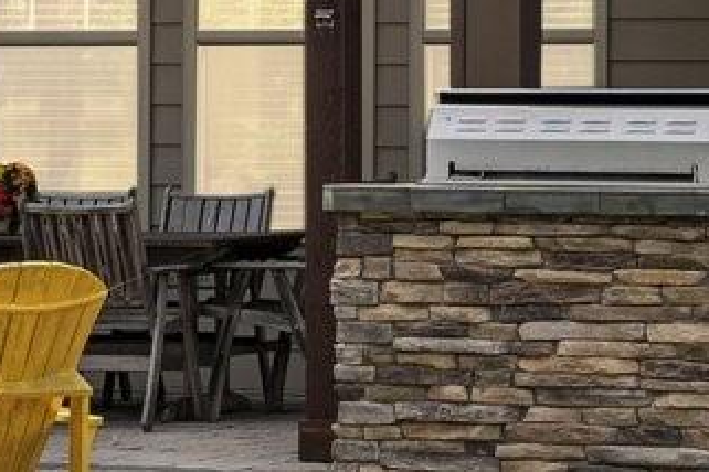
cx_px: 428
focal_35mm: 236
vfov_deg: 5.8
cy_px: -279
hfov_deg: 8.7
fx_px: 4648
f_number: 4.5
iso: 100
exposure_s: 1/320
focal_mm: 37
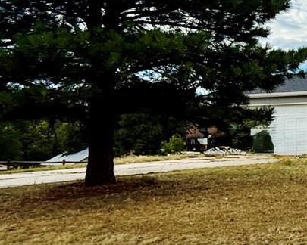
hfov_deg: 25.0
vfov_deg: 27.9
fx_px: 491
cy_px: 76
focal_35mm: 54
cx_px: 479
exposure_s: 1/2237
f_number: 2.2
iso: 50
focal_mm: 2.22
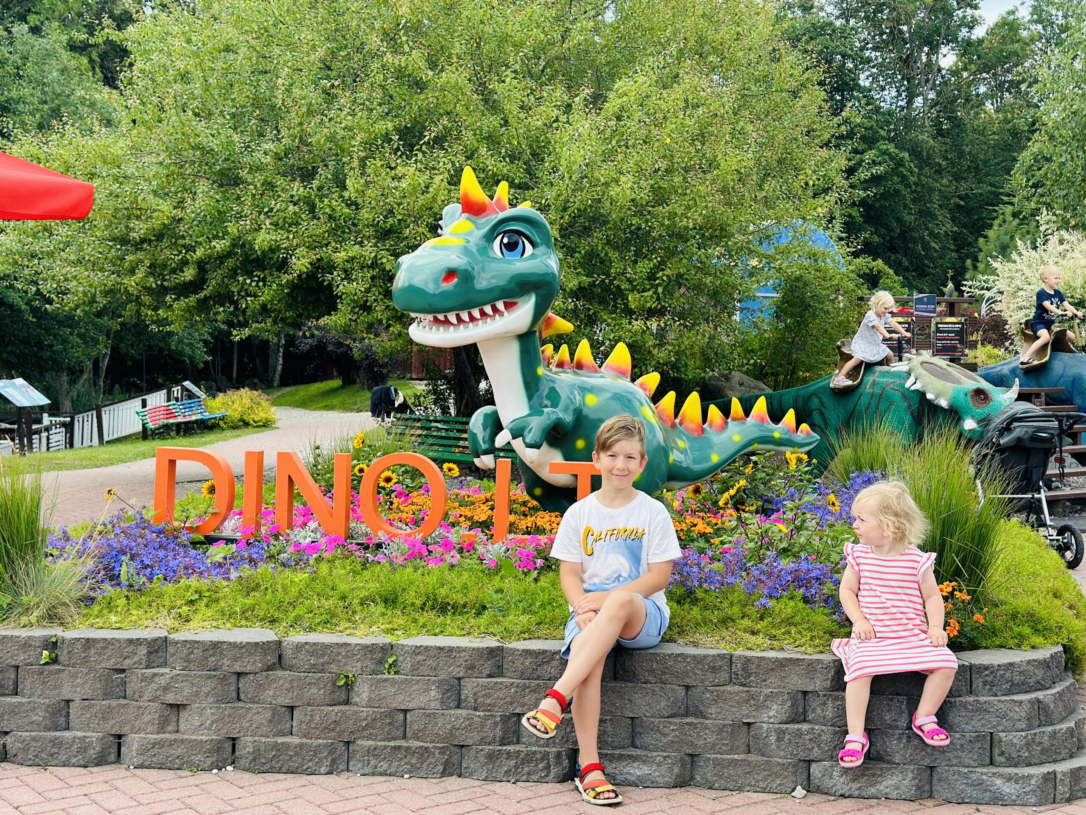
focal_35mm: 48
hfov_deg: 39.7
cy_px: 408
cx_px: 543
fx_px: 1506
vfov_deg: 30.3
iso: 80
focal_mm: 6.86
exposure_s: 1/1815
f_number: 1.78
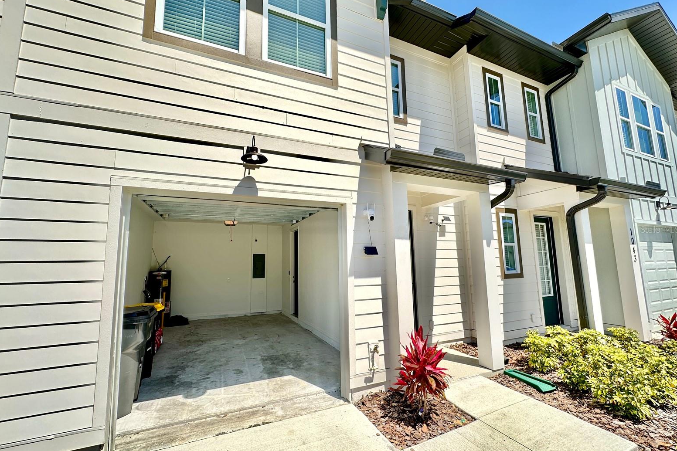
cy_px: 229
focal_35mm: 15
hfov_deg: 100.4
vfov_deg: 77.3
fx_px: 282
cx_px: 333
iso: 40
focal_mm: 2.22
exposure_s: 1/465
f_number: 2.2
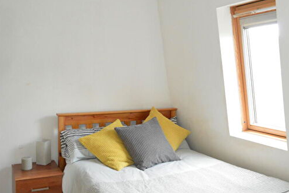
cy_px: 100
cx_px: 144
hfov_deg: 50.7
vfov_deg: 35.0
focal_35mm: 38
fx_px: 305
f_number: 5.6
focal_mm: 18
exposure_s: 1/200
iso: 3200
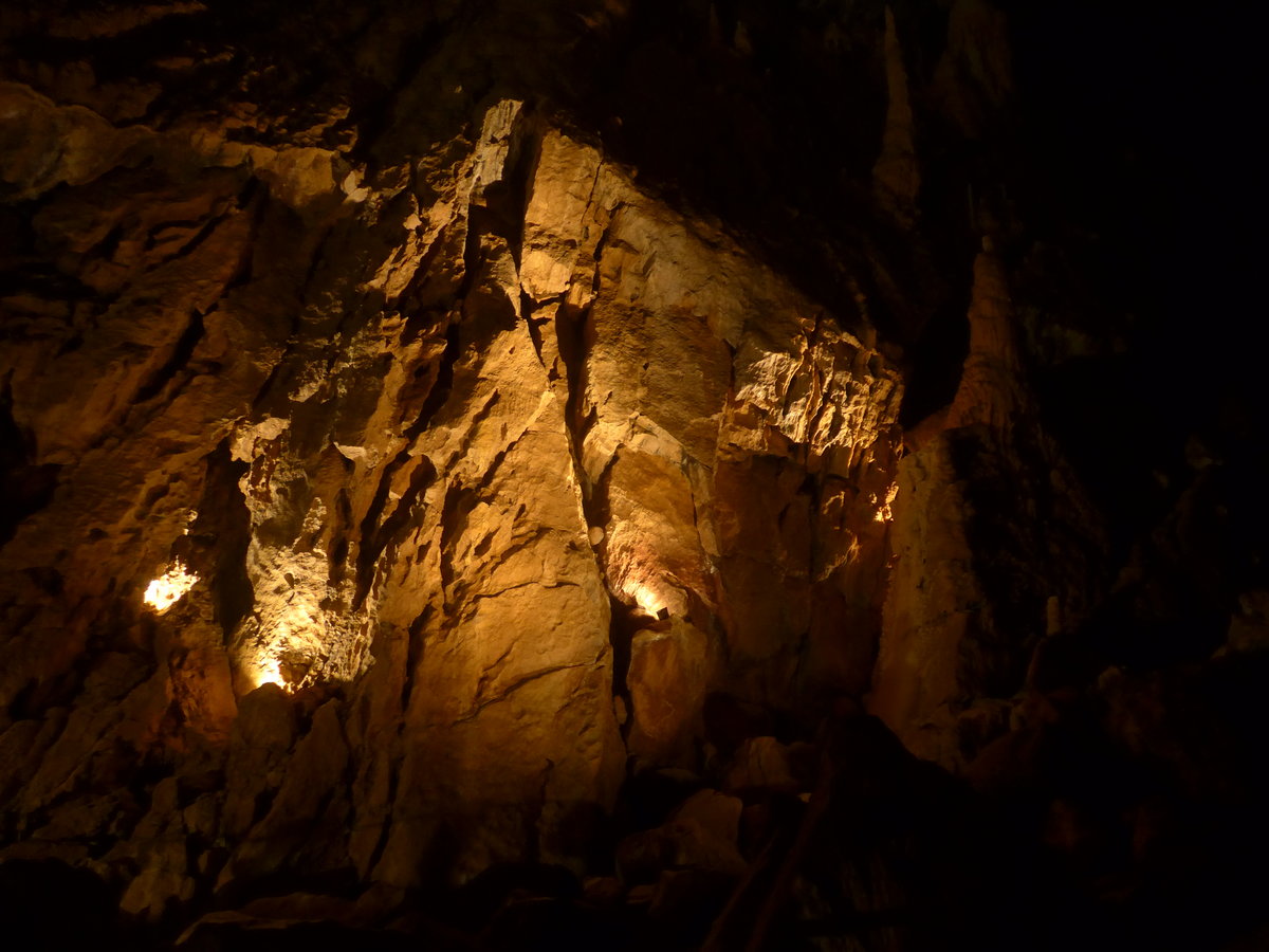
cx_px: 634
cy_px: 476
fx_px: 1063
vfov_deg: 48.2
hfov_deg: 61.7
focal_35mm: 29
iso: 500
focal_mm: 6
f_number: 2
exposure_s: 1/8
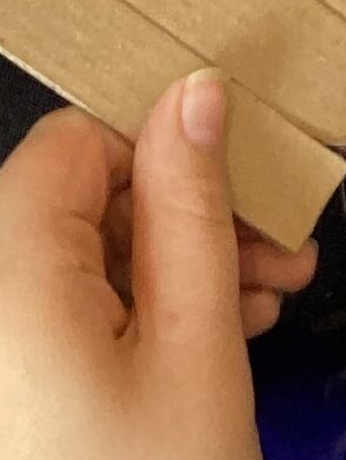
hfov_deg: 7.2
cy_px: -394
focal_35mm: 207
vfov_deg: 9.1
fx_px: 2754
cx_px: 187
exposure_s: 1/50
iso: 80
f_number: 2.4
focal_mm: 3.3
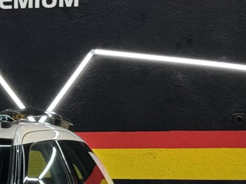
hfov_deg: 10.6
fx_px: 1272
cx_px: -144
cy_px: 213
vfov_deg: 8.2
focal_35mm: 179
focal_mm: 6.76
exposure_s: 1/274
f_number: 1.78
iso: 80
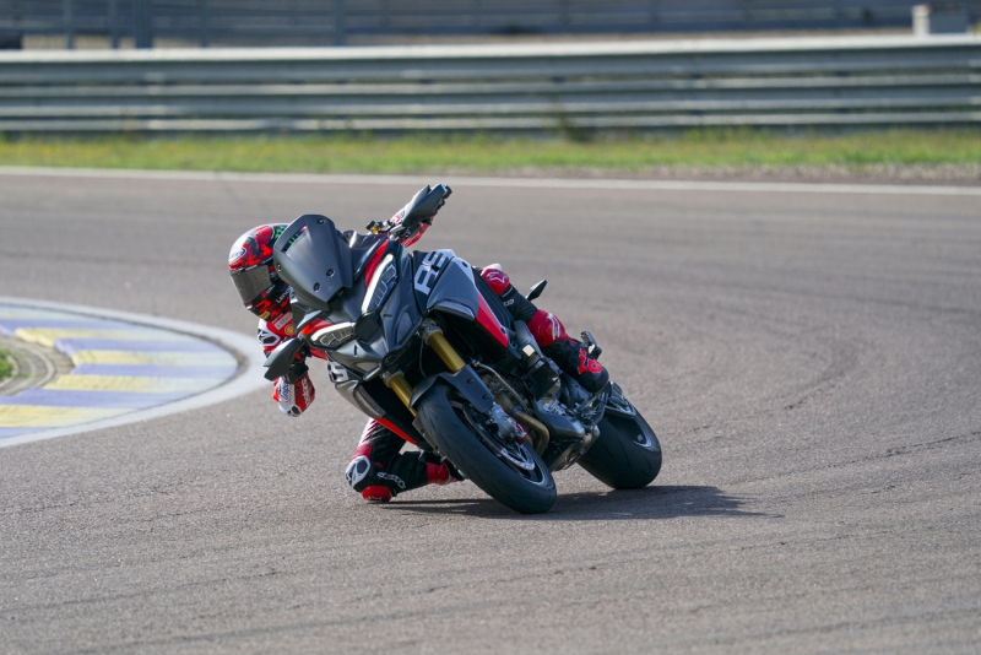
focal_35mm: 341
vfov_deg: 4.0
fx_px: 9295
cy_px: 328
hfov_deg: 6.0
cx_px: 490
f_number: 6.3
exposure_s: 1/1000
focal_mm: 341
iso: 400
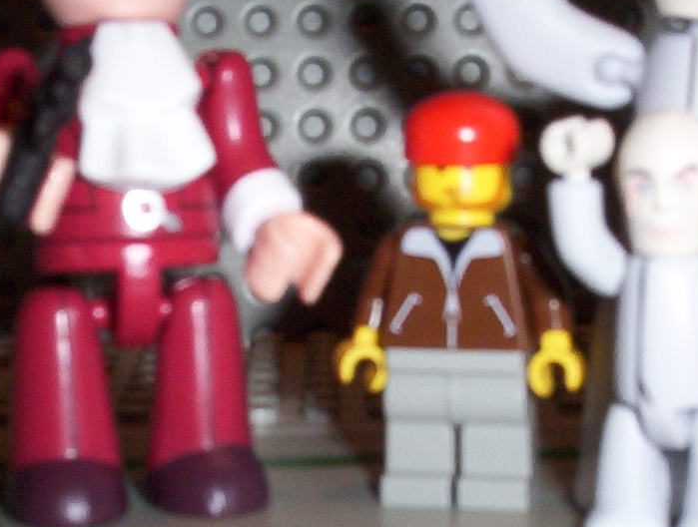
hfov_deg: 21.5
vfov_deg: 16.2
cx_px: 407
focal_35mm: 91
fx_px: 1840
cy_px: 399
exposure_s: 1/30
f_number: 4.5
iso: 140
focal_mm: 6
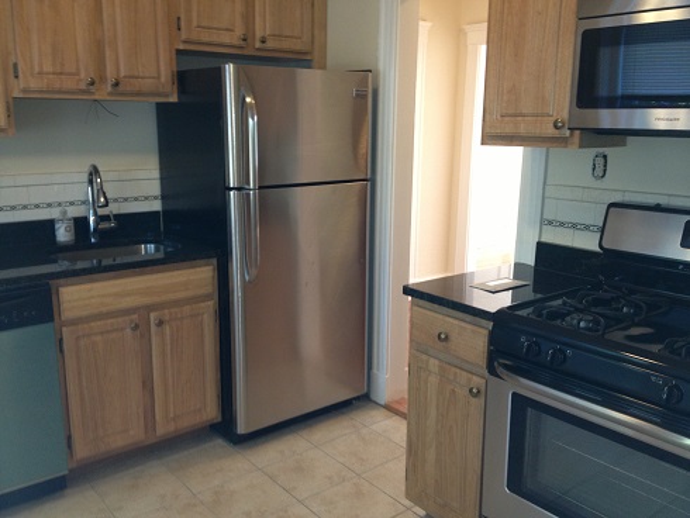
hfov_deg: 52.6
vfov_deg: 40.7
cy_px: 259
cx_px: 345
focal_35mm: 35
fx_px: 698
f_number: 2.4
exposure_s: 1/20
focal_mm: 4.28
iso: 125
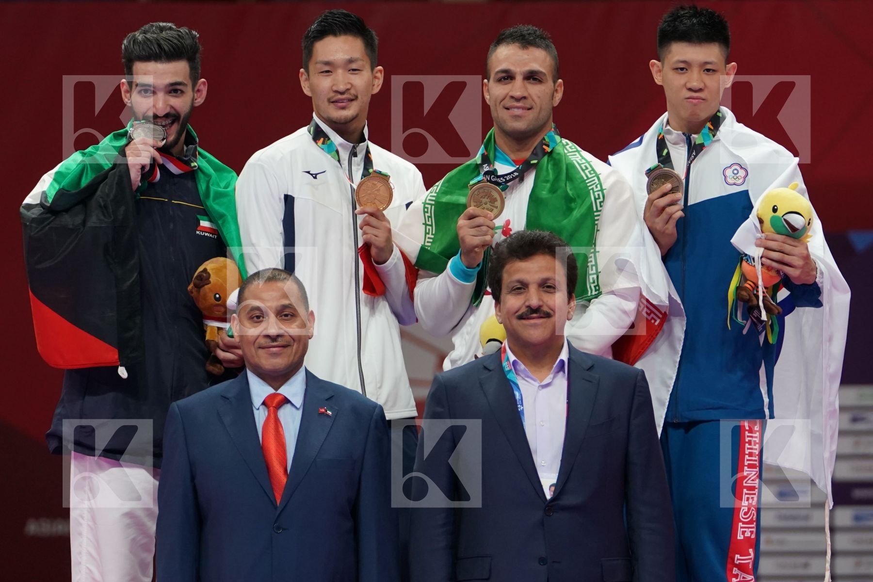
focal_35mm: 264
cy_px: 291
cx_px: 436
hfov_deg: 7.8
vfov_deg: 5.2
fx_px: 6401
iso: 2000
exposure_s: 1/500
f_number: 4
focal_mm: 176
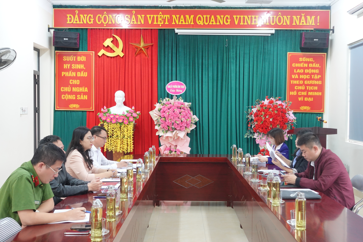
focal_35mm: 41
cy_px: 121
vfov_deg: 32.6
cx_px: 182
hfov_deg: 47.4
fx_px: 413
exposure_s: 1/50
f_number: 2.8
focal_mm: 15.67
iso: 640
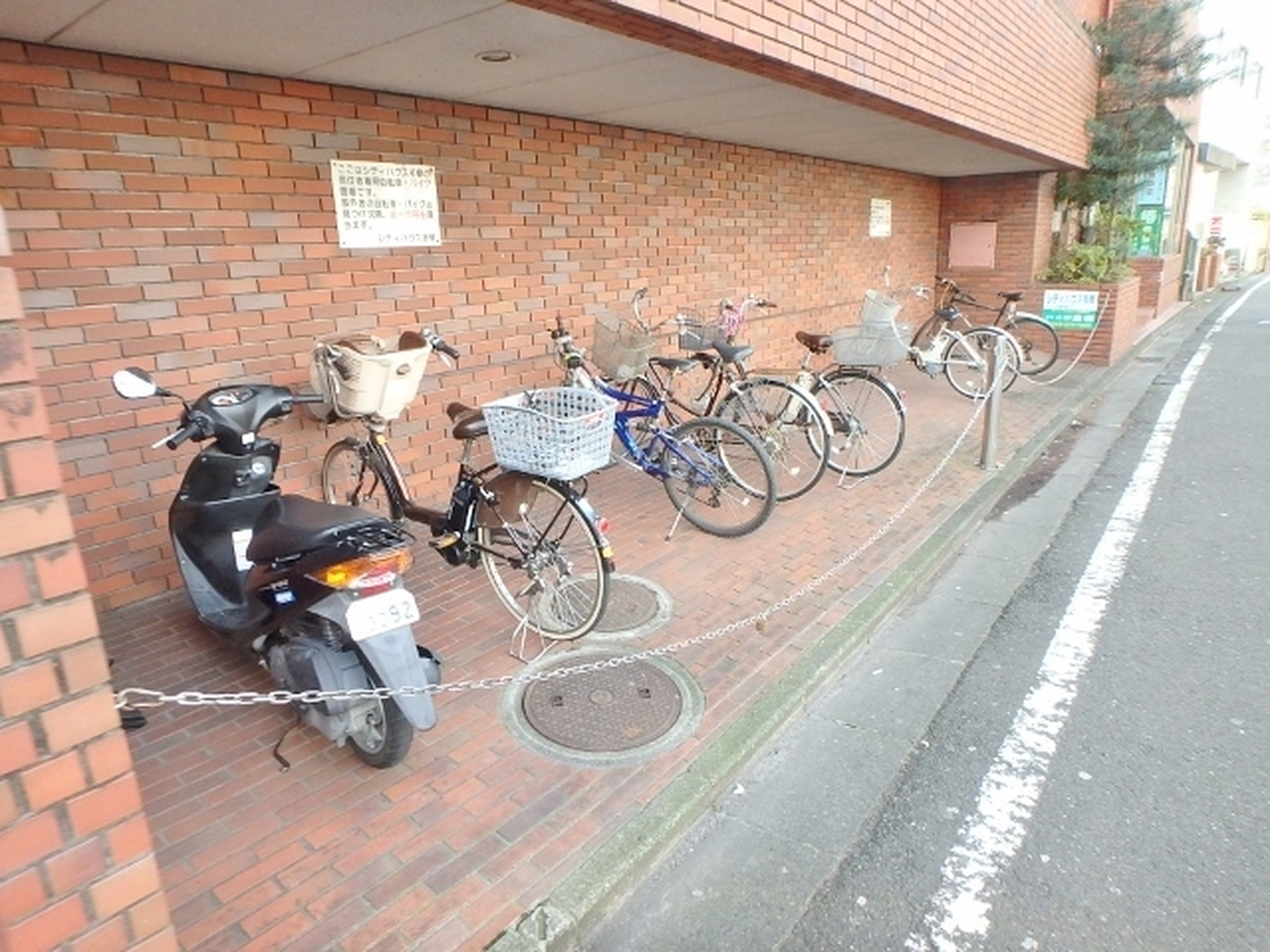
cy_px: 476
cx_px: 635
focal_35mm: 21
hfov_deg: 79.0
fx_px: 770
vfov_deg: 63.4
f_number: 3.5
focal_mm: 3.7
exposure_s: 1/60
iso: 200
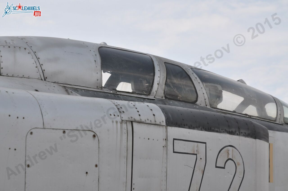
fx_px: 575
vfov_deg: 18.9
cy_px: 96
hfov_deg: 28.1
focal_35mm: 72
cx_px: 144
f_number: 8
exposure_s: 1/320
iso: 200
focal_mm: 48
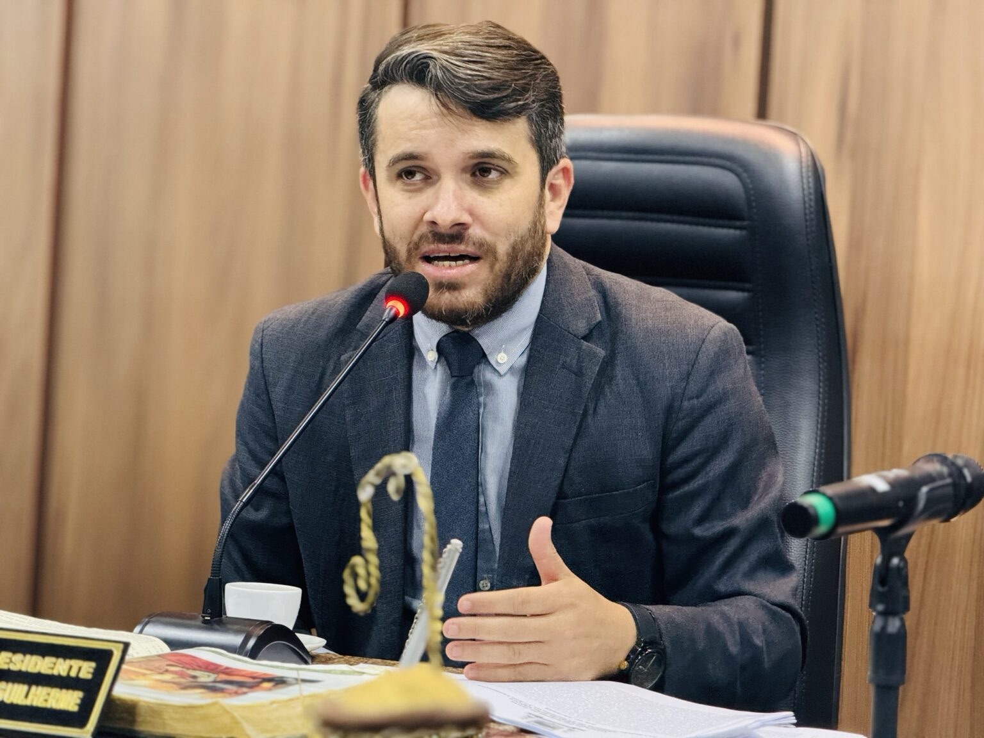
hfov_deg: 16.4
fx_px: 3411
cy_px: 369
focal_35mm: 120
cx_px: 492
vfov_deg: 12.3
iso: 640
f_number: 2.8
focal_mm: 15.66
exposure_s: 1/60
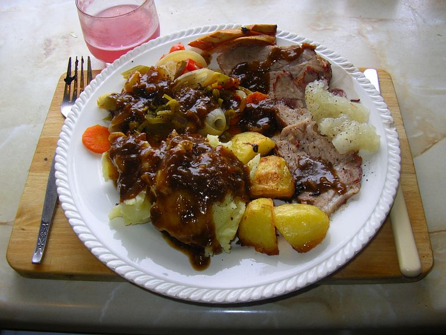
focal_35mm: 38
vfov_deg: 37.7
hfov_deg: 49.0
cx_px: 223
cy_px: 168
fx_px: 490
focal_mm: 5.8
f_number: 2.9
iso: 50
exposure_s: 1/60
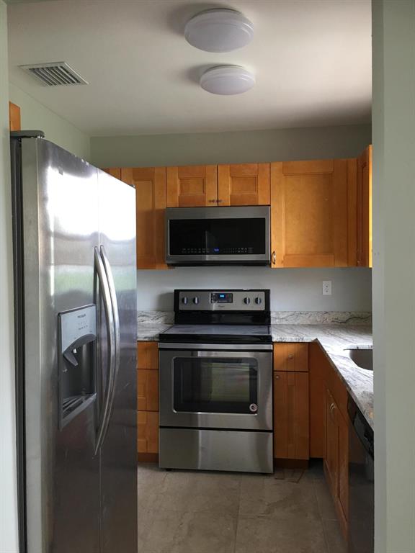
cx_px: 208
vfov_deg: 61.7
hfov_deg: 48.2
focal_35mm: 29
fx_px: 464
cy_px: 276
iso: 50
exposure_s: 1/15
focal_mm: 4.15
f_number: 2.2
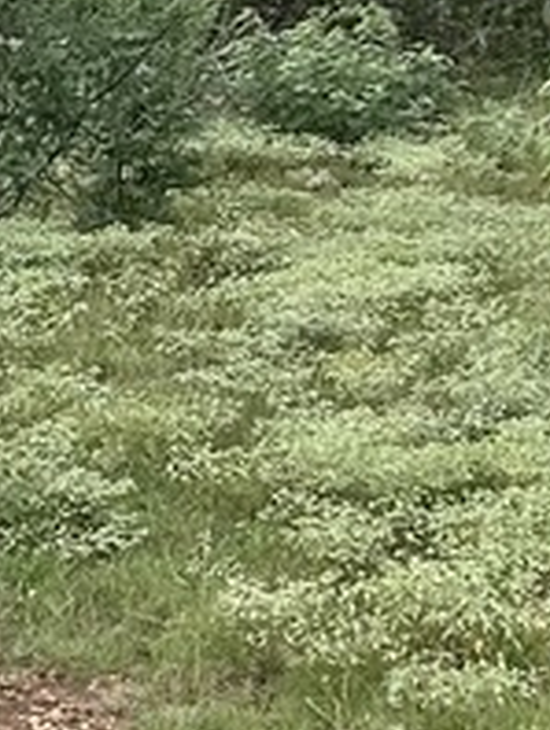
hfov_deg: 7.8
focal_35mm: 189
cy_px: 122
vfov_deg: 10.4
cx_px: -118
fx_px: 3995
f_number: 1.5
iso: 50
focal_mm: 5.7
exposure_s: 1/2404
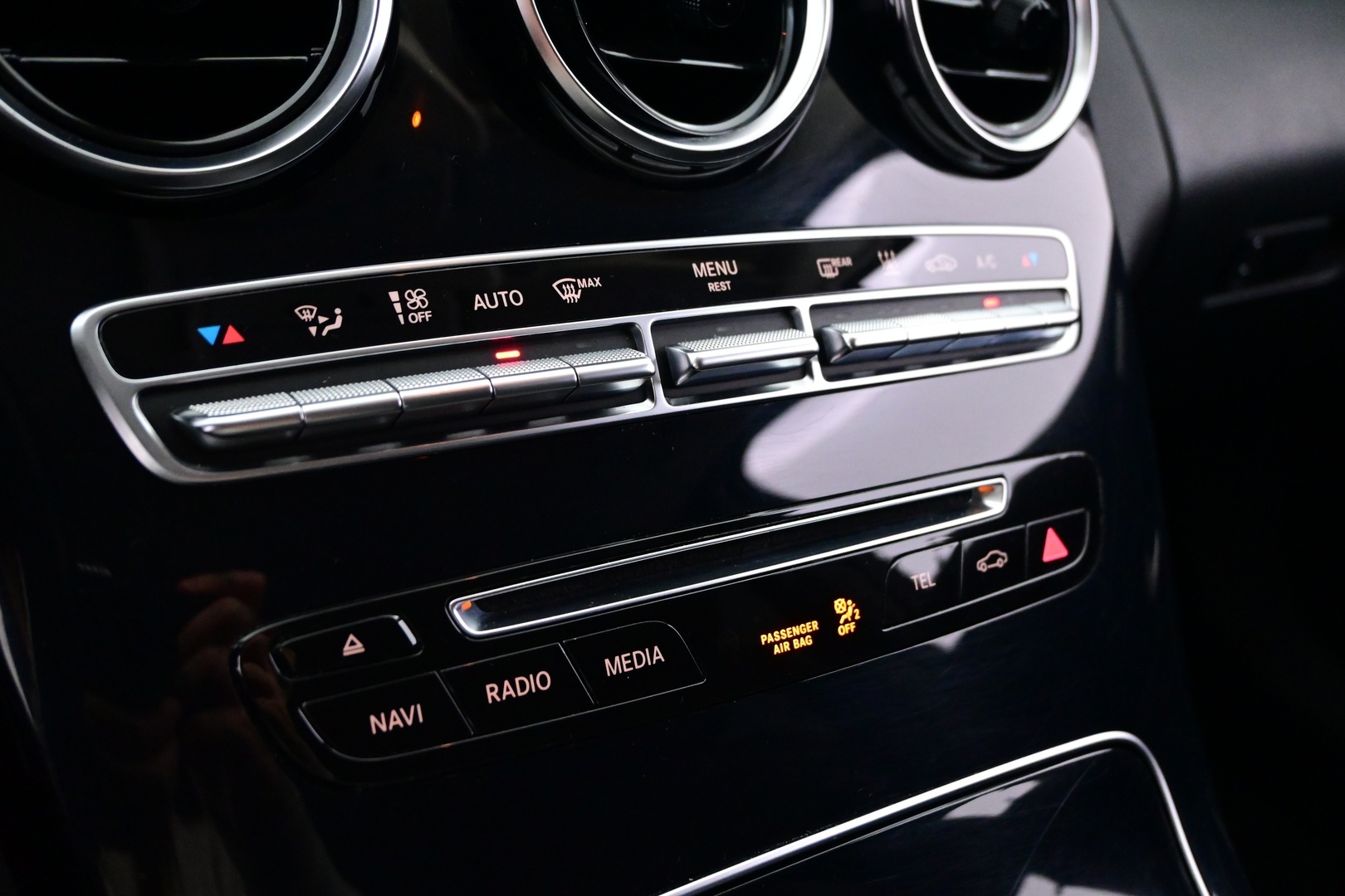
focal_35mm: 34
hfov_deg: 56.1
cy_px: 448
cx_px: 672
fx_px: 1261
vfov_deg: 39.1
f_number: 4
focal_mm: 22.5
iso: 4500
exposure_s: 1/40
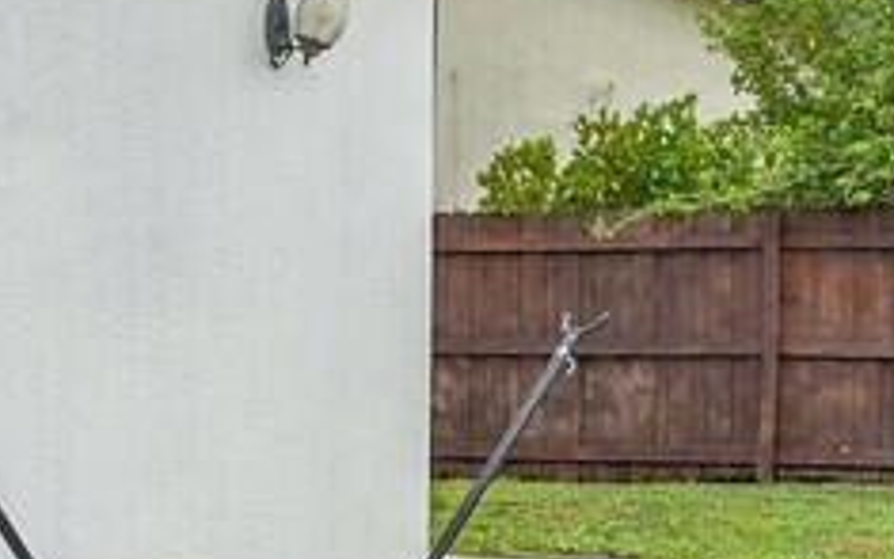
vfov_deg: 11.8
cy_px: 388
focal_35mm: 111
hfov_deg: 18.3
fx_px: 2705
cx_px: 30
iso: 800
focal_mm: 16
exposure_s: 1/500
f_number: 8
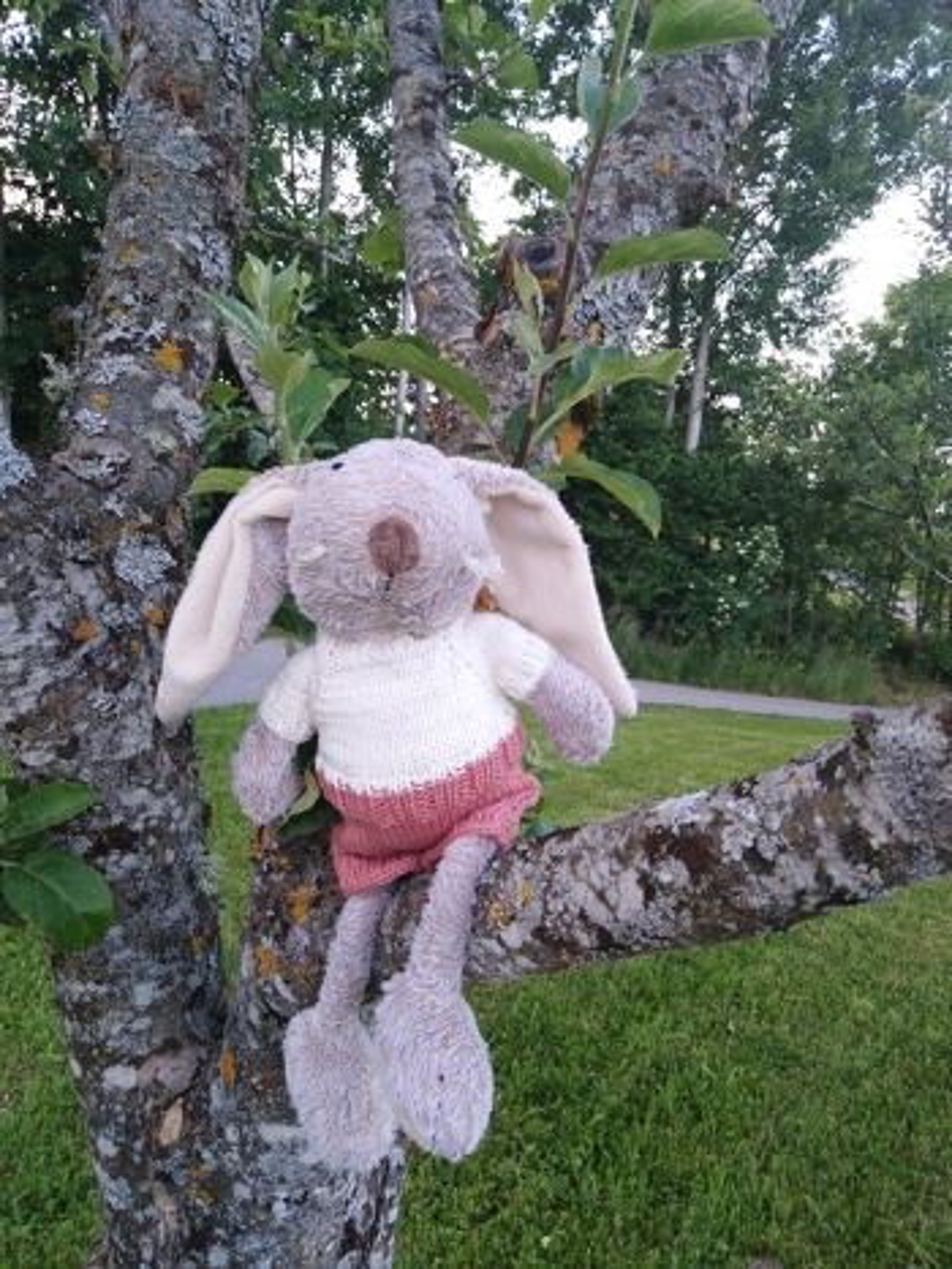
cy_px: 634
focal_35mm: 26
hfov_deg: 53.1
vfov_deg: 67.3
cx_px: 476
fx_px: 953
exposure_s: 1/100
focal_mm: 3.46
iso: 125
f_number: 2.2
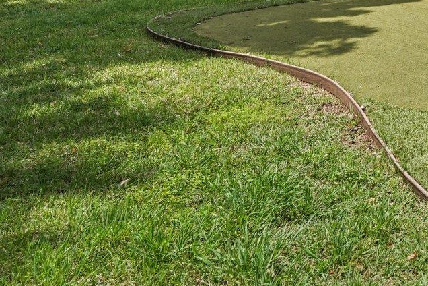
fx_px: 693
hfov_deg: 27.1
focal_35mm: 58
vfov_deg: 20.8
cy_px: -104
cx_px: 596
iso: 400
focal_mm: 18.1
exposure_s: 1/1000
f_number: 8
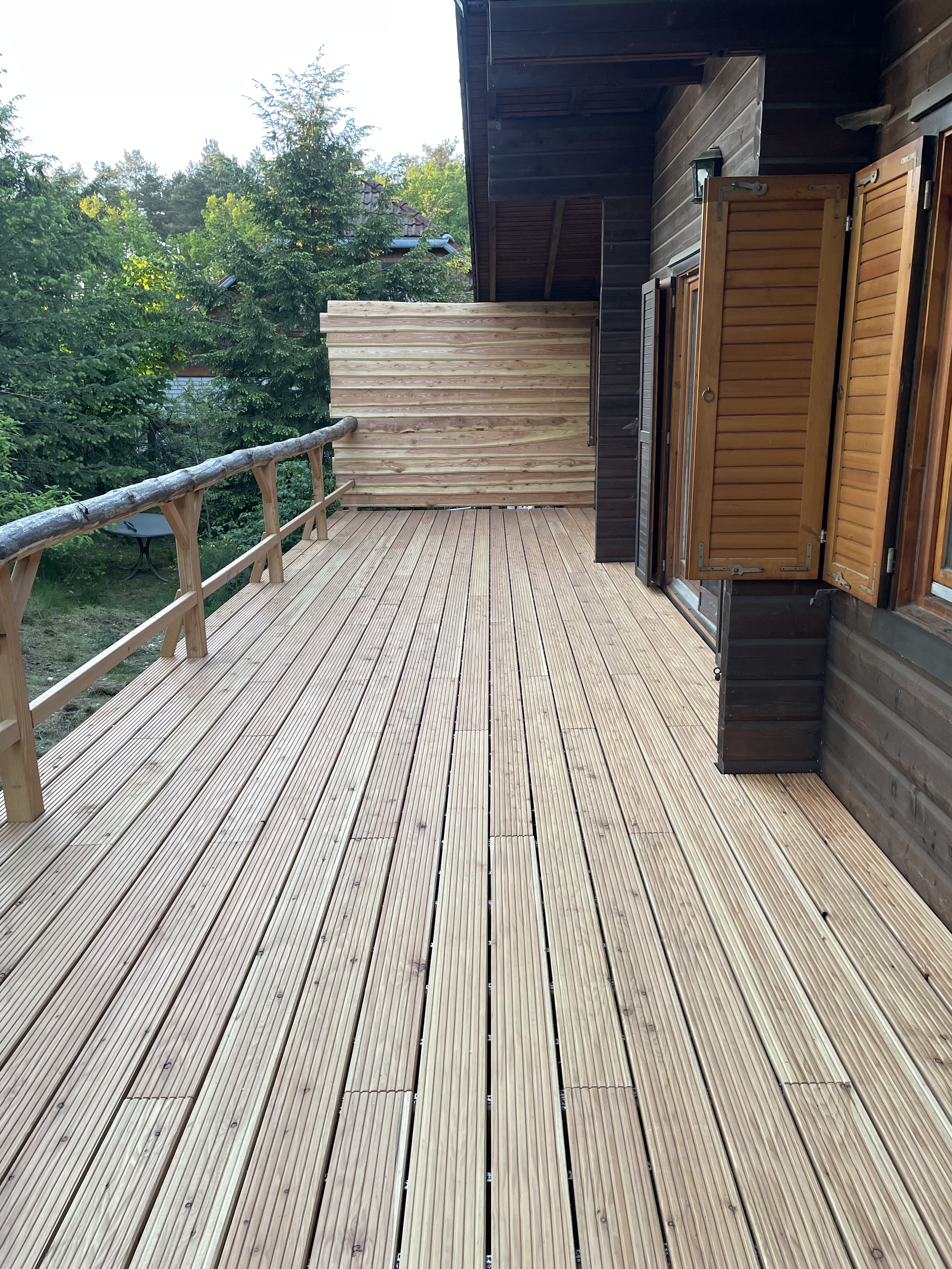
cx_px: 476
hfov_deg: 53.1
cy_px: 634
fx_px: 953
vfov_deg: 67.3
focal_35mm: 26
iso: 100
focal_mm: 4.2
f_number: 1.6
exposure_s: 1/121
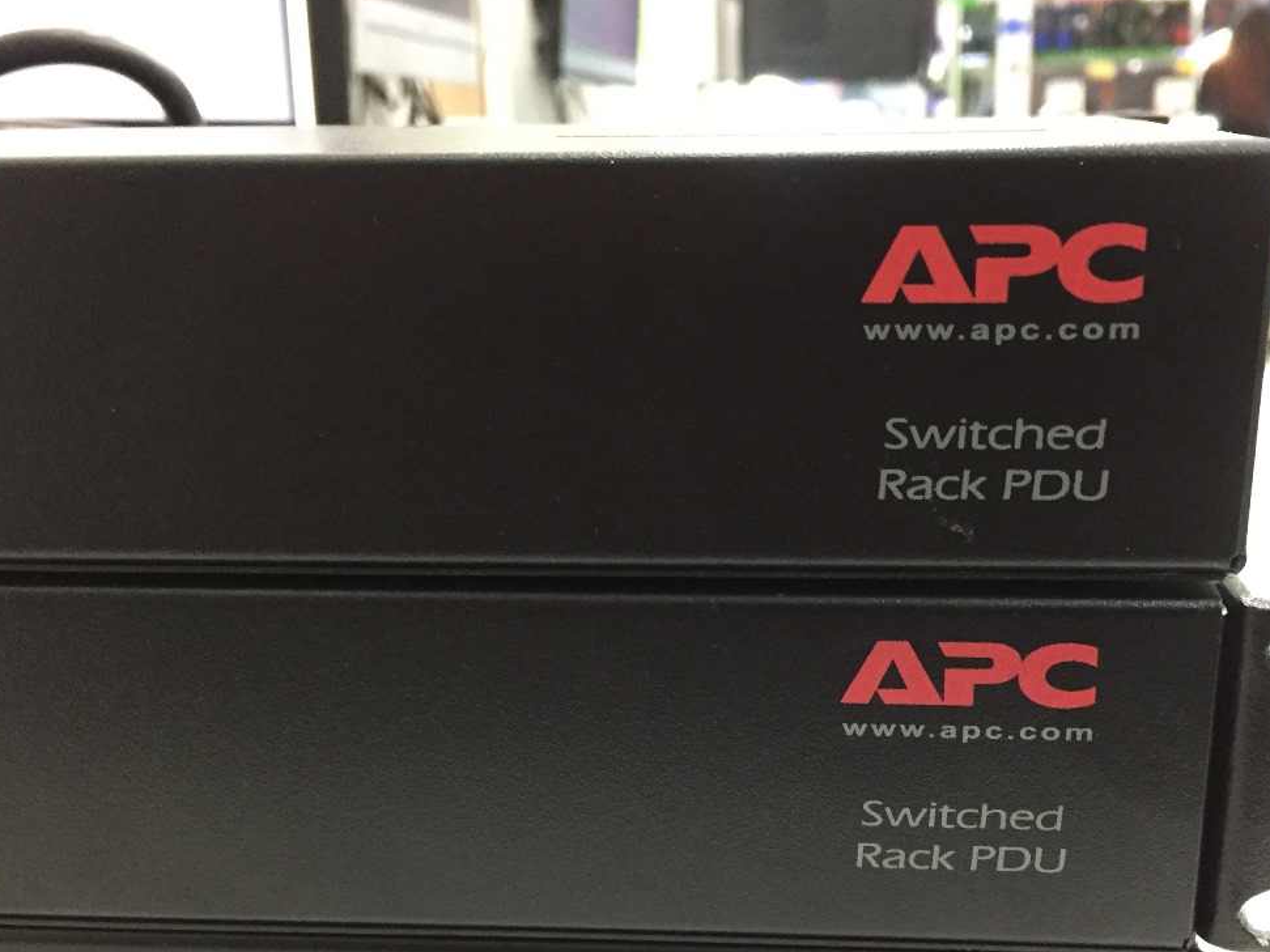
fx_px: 1431
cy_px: 631
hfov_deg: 47.7
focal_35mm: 39
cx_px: 734
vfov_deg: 36.5
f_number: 2.2
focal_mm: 4.15
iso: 250
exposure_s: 1/20
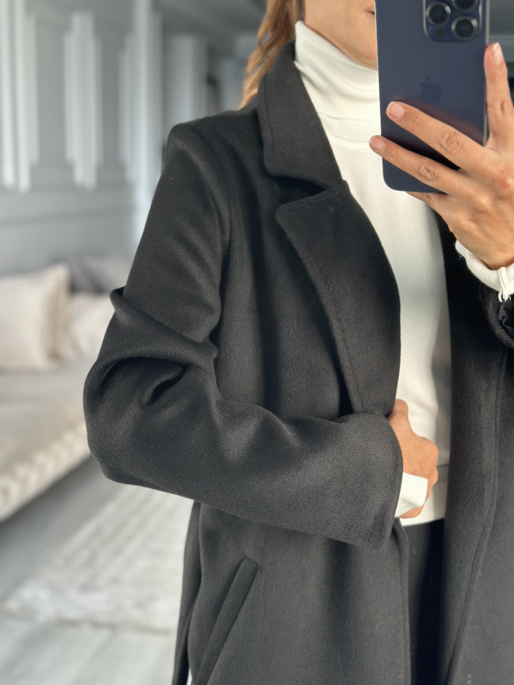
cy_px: 342
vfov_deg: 39.7
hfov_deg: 30.3
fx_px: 950
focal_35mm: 48
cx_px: 257
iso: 100
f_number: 1.78
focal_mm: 6.86
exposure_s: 1/121
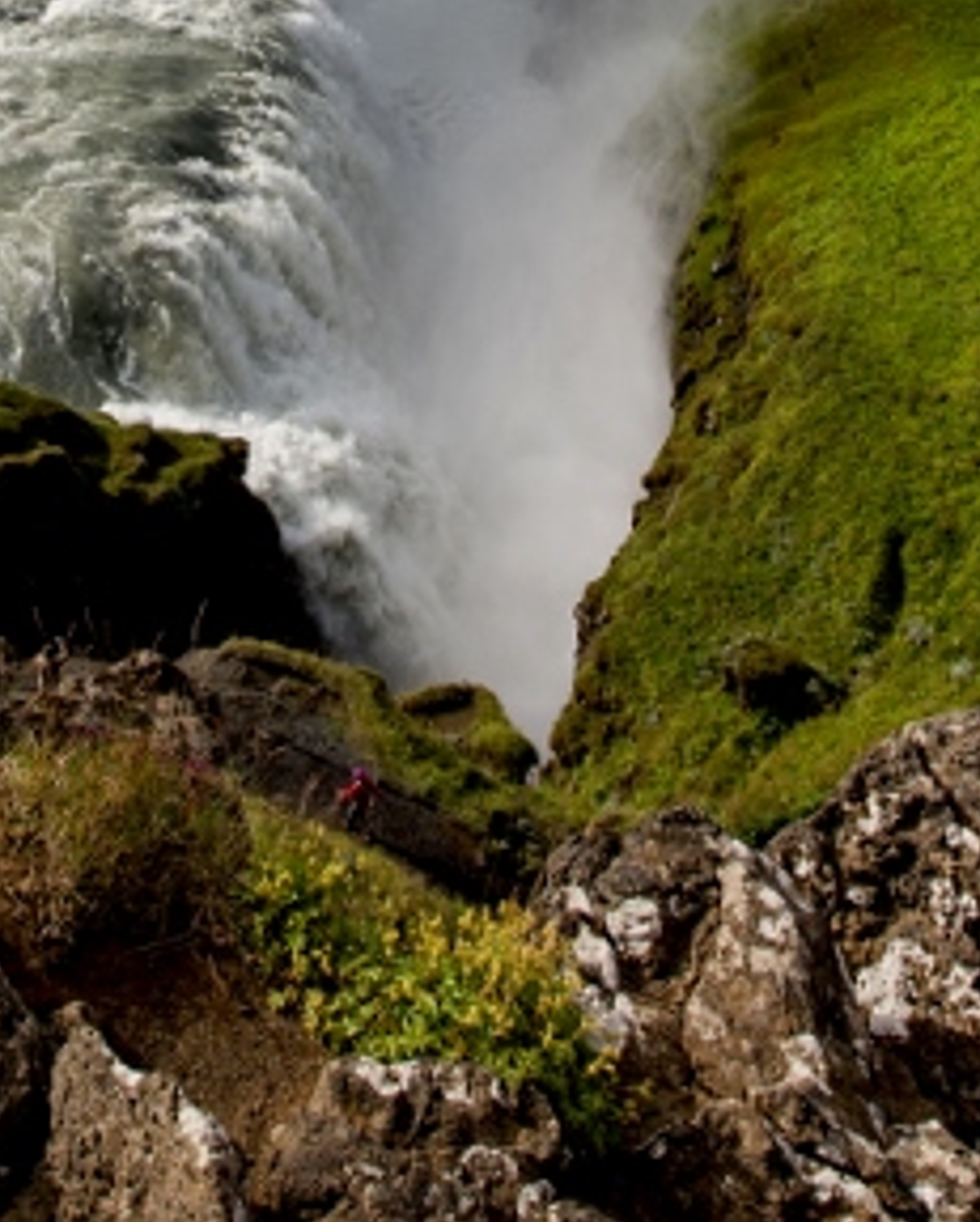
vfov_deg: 28.2
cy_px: -492
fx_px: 1810
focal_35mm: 50
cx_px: 178
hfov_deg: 29.5
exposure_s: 1/800
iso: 160
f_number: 8
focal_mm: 12
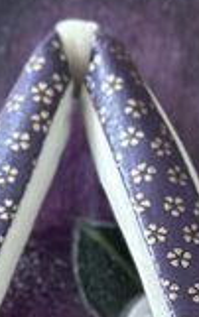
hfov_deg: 4.9
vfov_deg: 7.7
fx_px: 2328
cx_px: 303
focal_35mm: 269
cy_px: 464
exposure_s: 1/15
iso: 1000
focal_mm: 6.86
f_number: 1.78
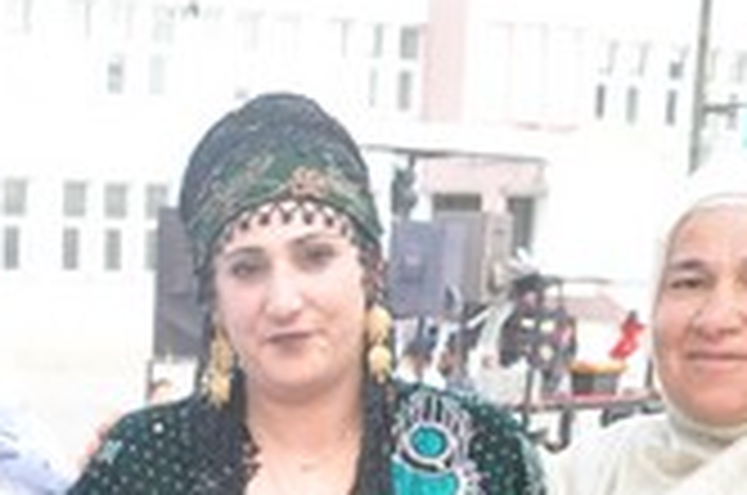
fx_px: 2879
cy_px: 925
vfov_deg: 9.3
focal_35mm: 139
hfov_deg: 14.1
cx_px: -284
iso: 1250
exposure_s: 1/125
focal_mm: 22
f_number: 11
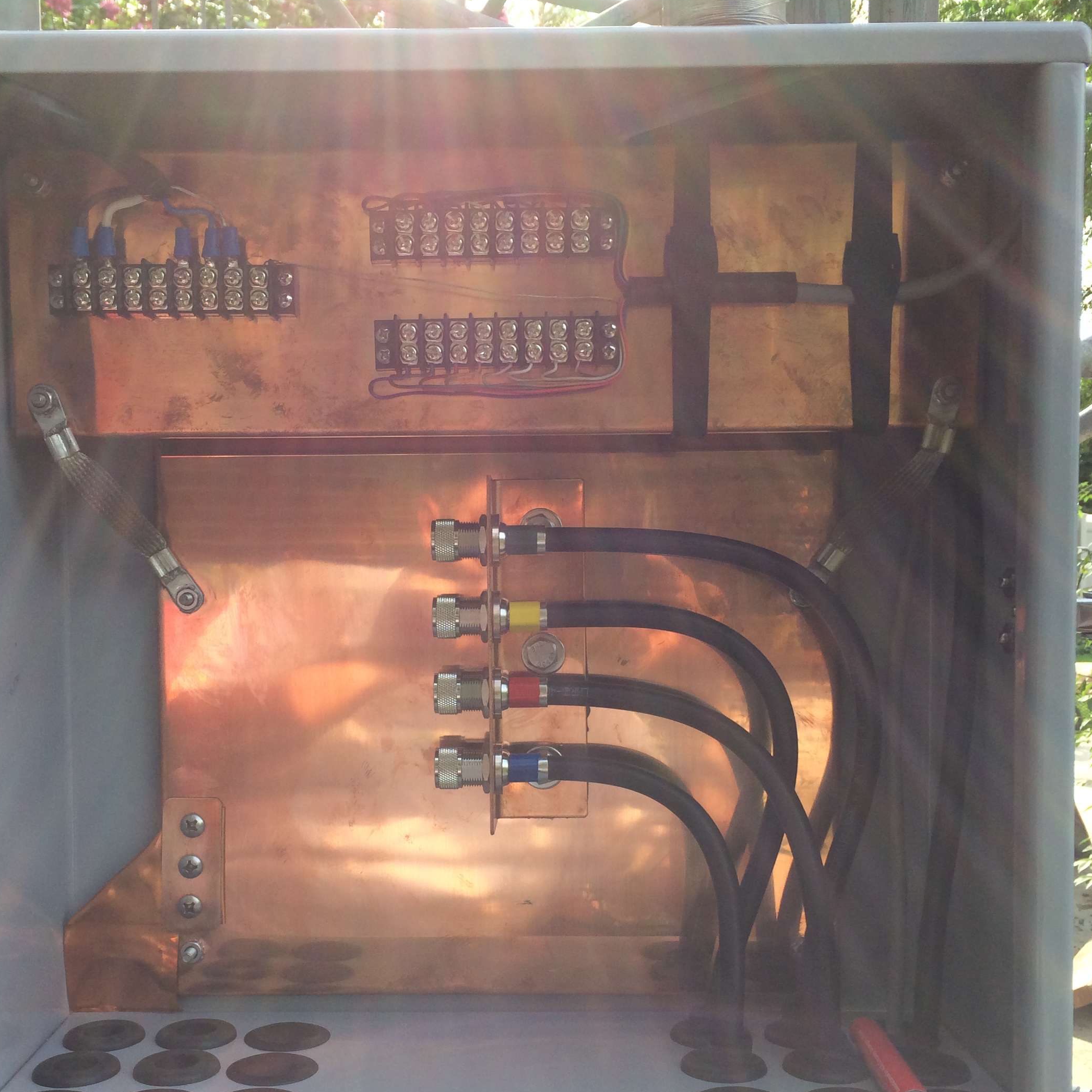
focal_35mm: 40
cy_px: 632
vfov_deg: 41.7
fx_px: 1428
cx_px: 486
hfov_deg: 41.8
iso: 32
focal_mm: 4.15
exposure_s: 1/383
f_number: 2.2
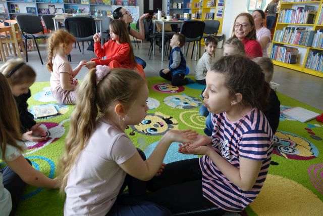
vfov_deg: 53.2
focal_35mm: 24
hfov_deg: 73.7
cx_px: 162
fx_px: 215
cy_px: 108
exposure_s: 1/30
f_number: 2.8
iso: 250
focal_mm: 8.8
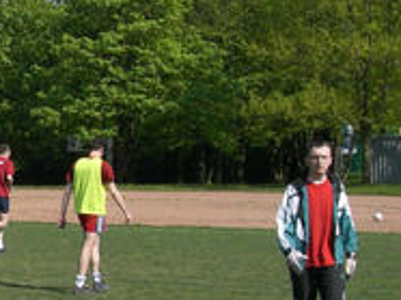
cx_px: -287
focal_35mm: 131
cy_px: 253
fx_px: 1516
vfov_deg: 11.2
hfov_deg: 13.7
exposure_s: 1/640
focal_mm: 6.3
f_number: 4.4
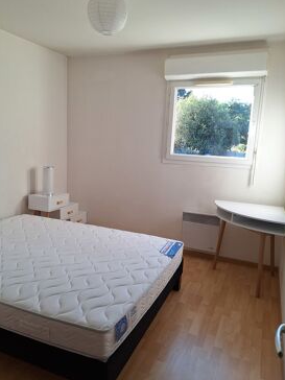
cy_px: 185
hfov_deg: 51.3
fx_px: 296
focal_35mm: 27
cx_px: 133
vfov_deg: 65.3
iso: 40
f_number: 1.8
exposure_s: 1/187
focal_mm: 5.54
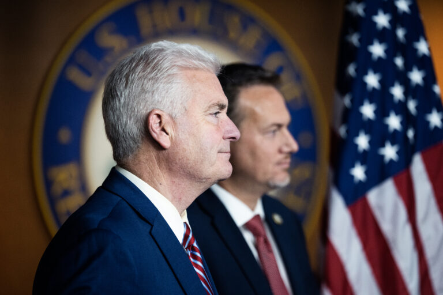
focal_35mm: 200
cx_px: 222
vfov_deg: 6.9
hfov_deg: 10.3
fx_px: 2461
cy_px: 148
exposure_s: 1/400
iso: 3200
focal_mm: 200
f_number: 3.2
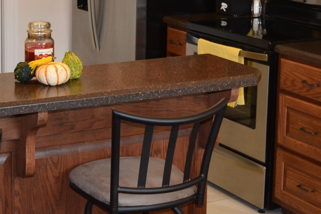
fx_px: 767
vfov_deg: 15.6
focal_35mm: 86
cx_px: 60
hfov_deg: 23.3
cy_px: -4
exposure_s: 1/60
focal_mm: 18
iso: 400
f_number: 3.5
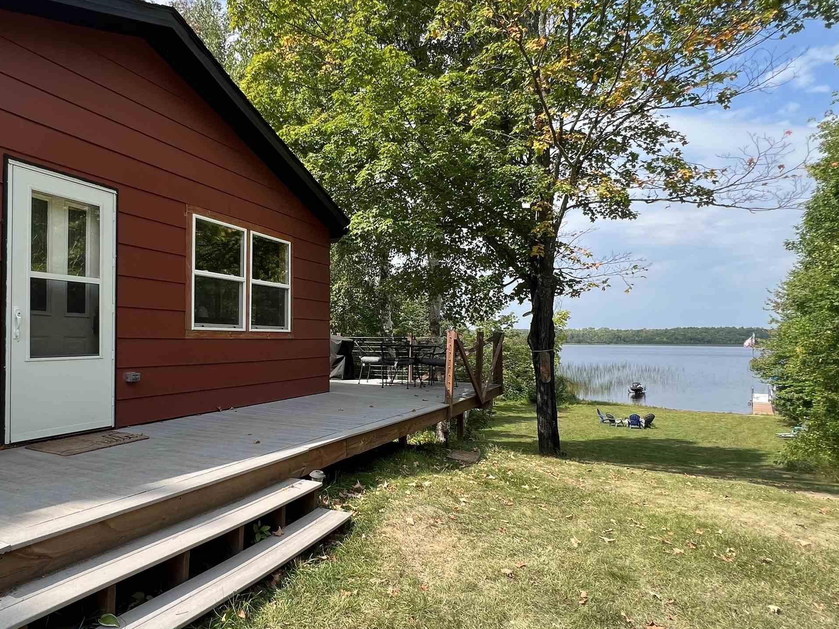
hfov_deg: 77.6
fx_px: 509
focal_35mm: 21
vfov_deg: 63.4
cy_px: 330
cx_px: 316
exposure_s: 1/541
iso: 32
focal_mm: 1.57
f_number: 1.8
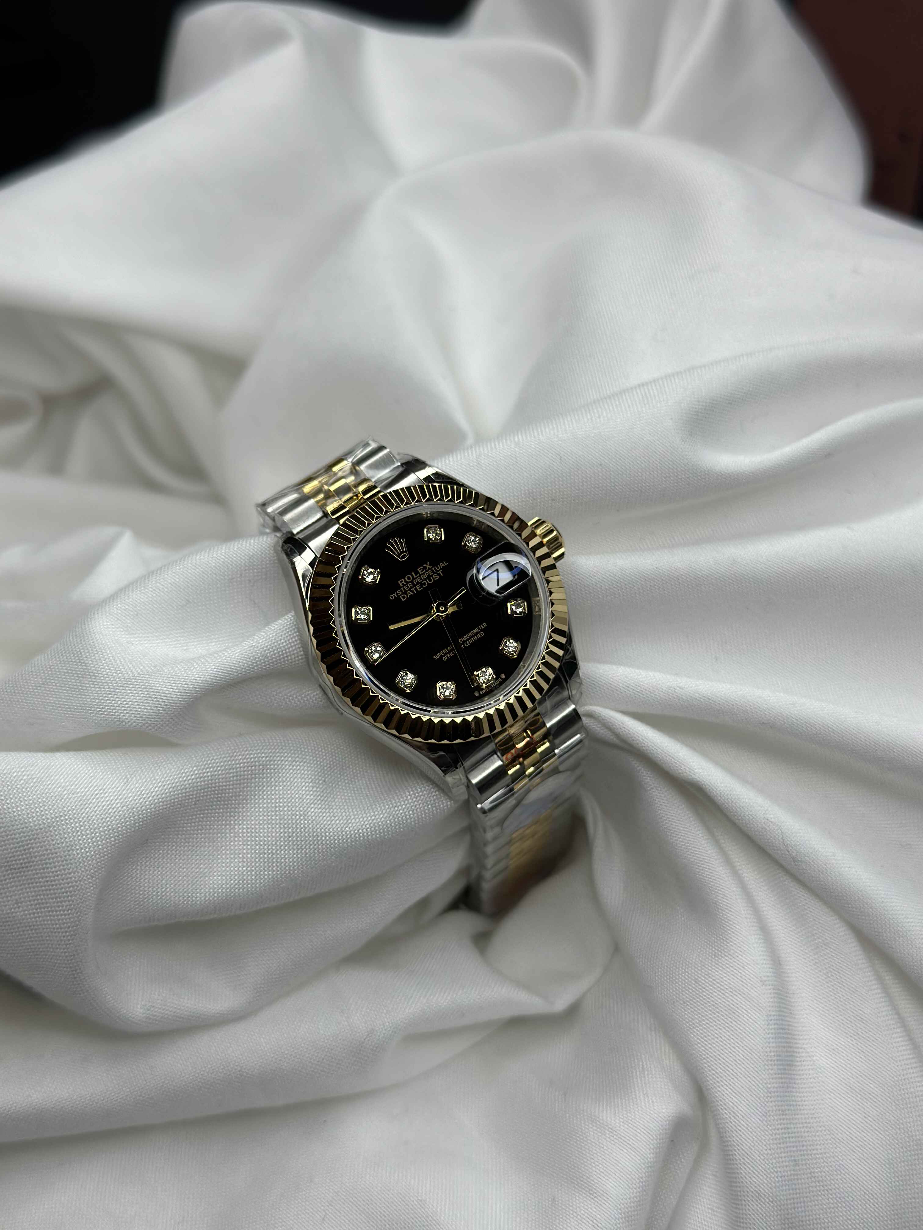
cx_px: 462
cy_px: 615
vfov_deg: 39.7
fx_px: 1706
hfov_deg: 30.3
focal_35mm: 48
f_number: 1.78
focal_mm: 6.86
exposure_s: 1/903
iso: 80
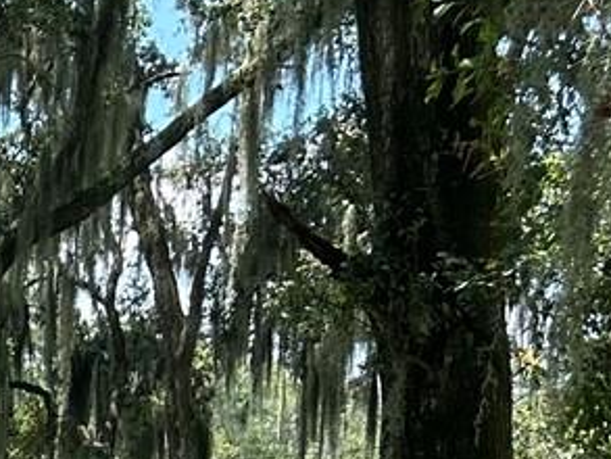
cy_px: 956
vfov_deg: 9.7
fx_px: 2507
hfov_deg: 12.8
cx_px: -427
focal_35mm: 142
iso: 50
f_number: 1.5
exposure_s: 1/1224
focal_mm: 5.7
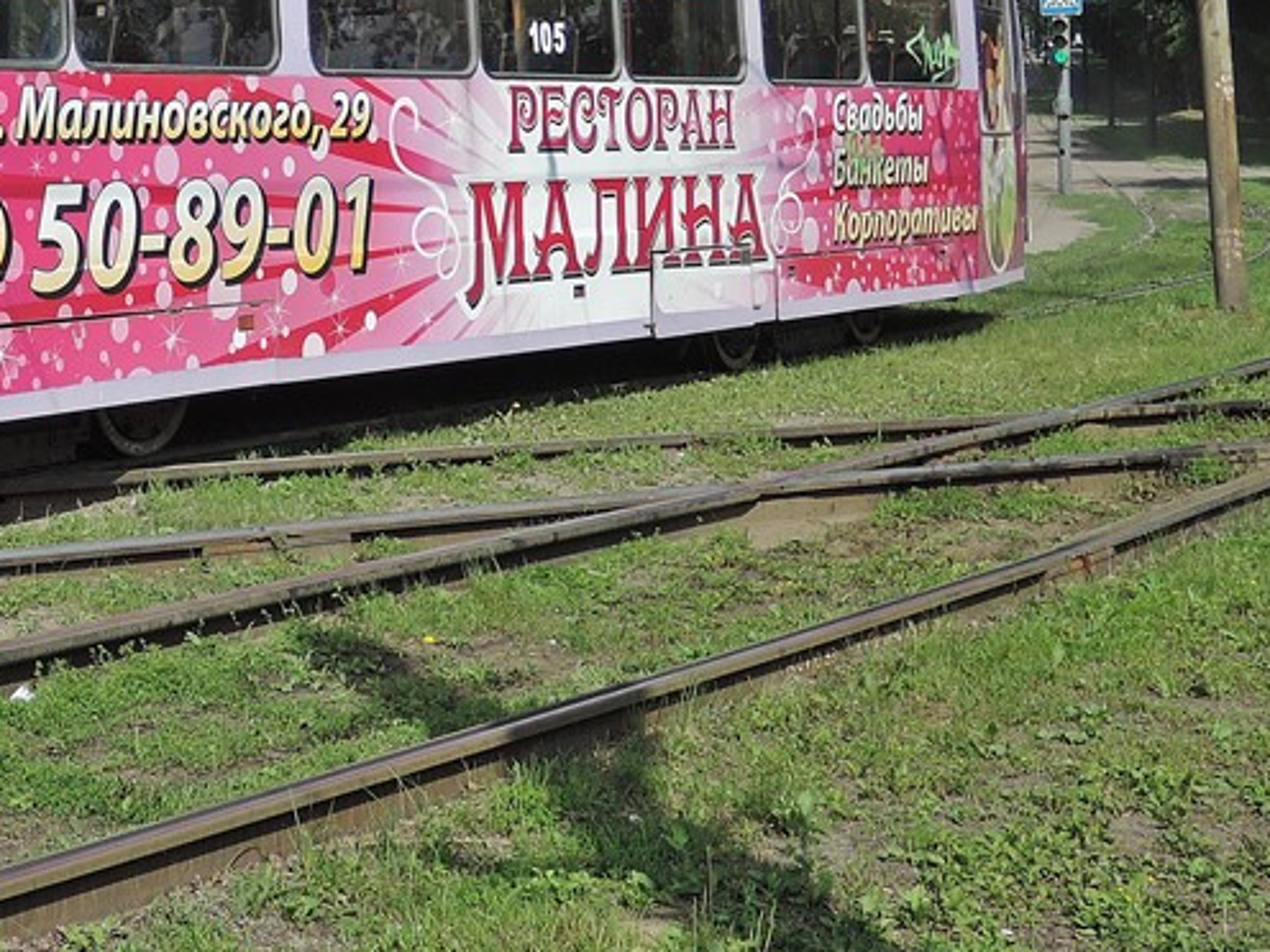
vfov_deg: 18.9
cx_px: -15
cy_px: -64
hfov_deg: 24.7
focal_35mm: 75
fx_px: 2752
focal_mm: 6.6
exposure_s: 1/2000
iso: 90
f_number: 2.2
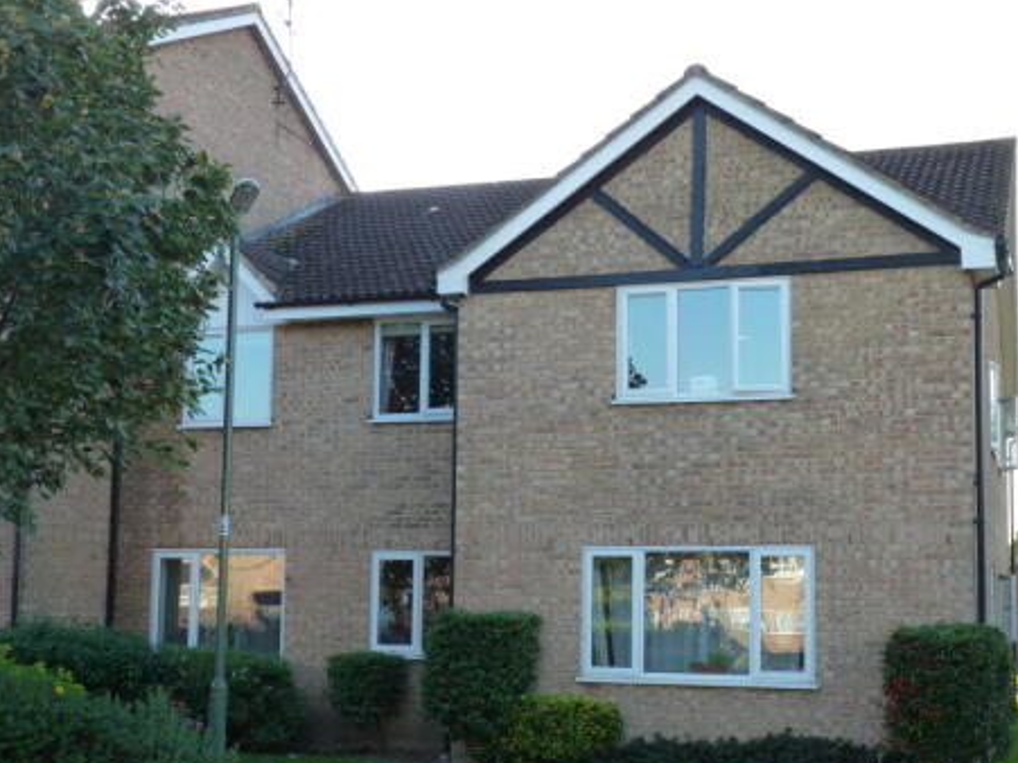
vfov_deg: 27.5
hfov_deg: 36.2
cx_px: 529
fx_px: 1558
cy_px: 457
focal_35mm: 53
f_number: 3.6
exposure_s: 1/125
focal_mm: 7.3
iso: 125
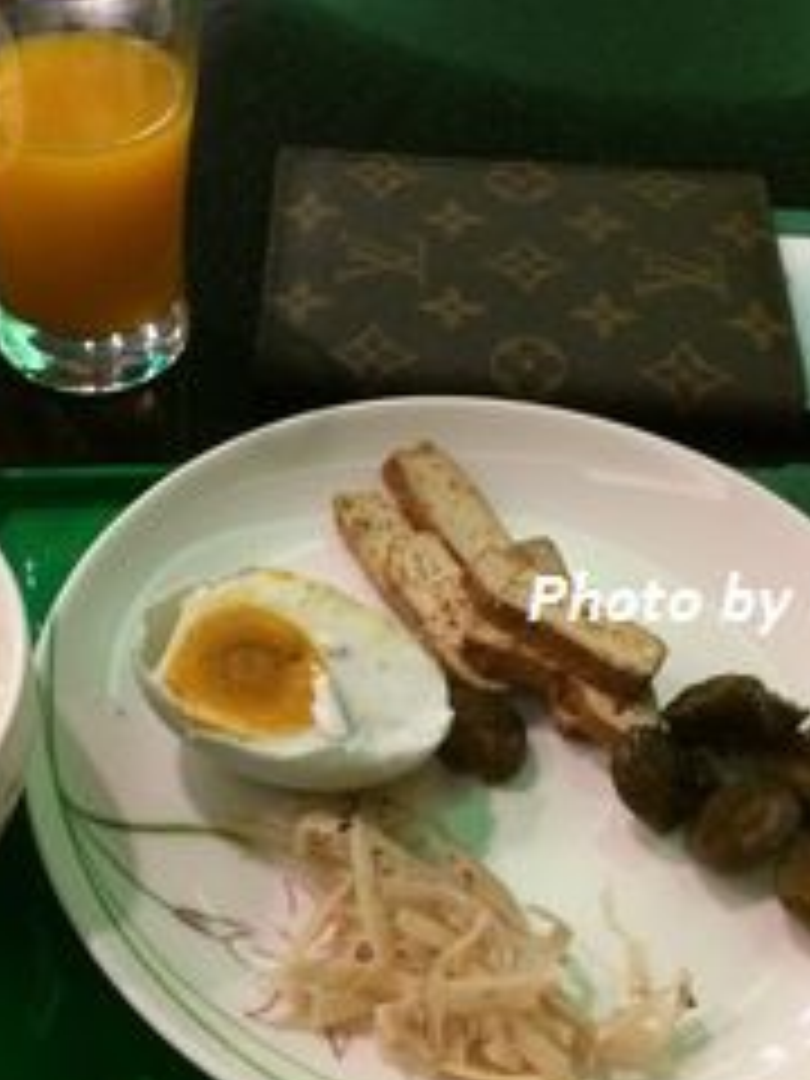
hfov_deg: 28.7
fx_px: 1560
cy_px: 598
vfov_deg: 38.1
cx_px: 202
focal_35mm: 50
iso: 320
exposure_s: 1/24
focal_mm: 4.12
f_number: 2.2
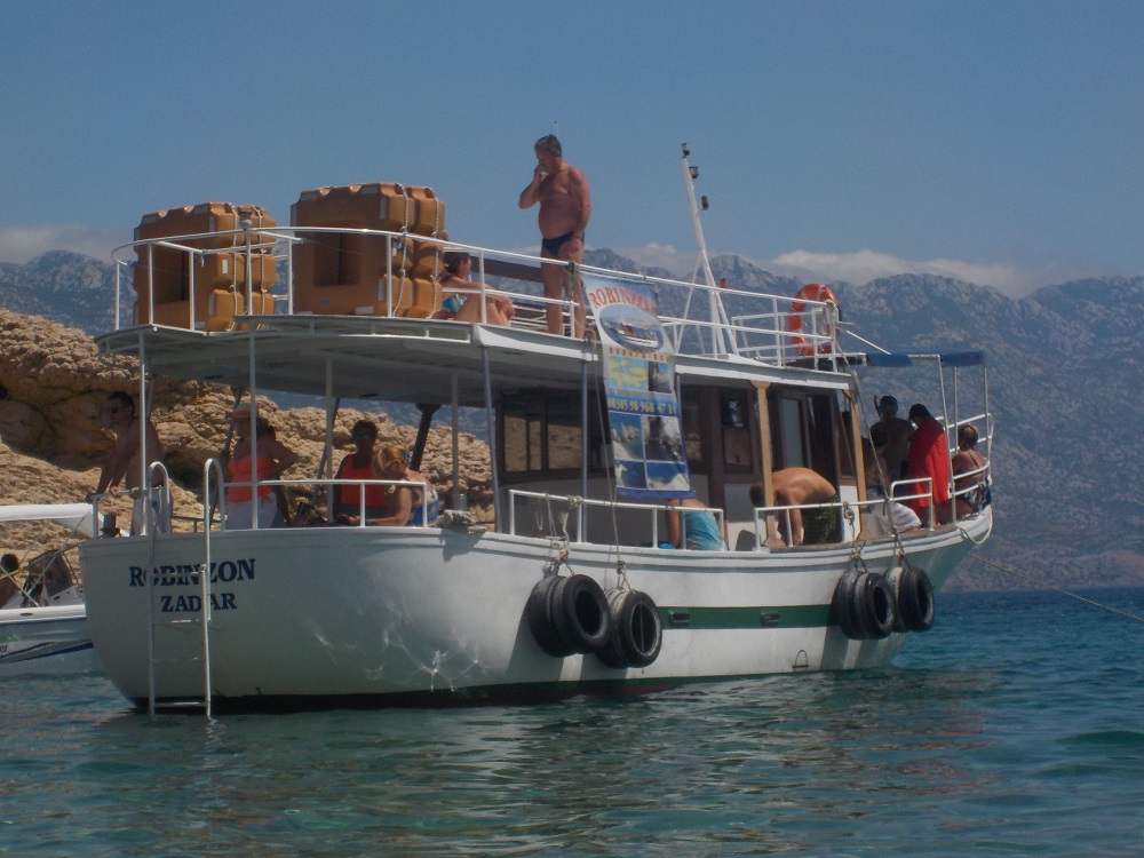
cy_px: 429
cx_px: 572
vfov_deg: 16.4
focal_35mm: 90
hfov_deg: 21.8
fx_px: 2974
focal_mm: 12.3
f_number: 5.9
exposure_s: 1/1250
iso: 125
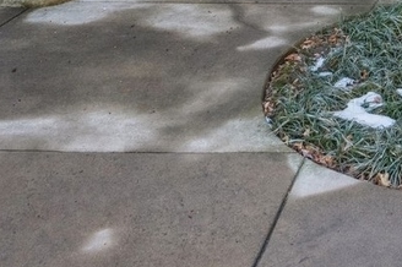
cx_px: 487
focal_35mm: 89
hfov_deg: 21.2
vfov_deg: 12.3
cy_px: -366
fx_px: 993
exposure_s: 1/80
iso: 640
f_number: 8
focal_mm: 18
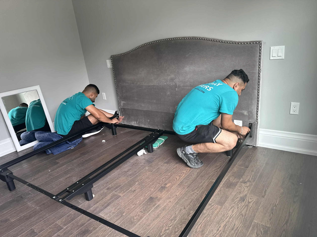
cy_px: 118
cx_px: 158
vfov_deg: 56.8
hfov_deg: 71.6
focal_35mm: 24
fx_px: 220
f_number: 1.78
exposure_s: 1/121
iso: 160
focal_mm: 6.86
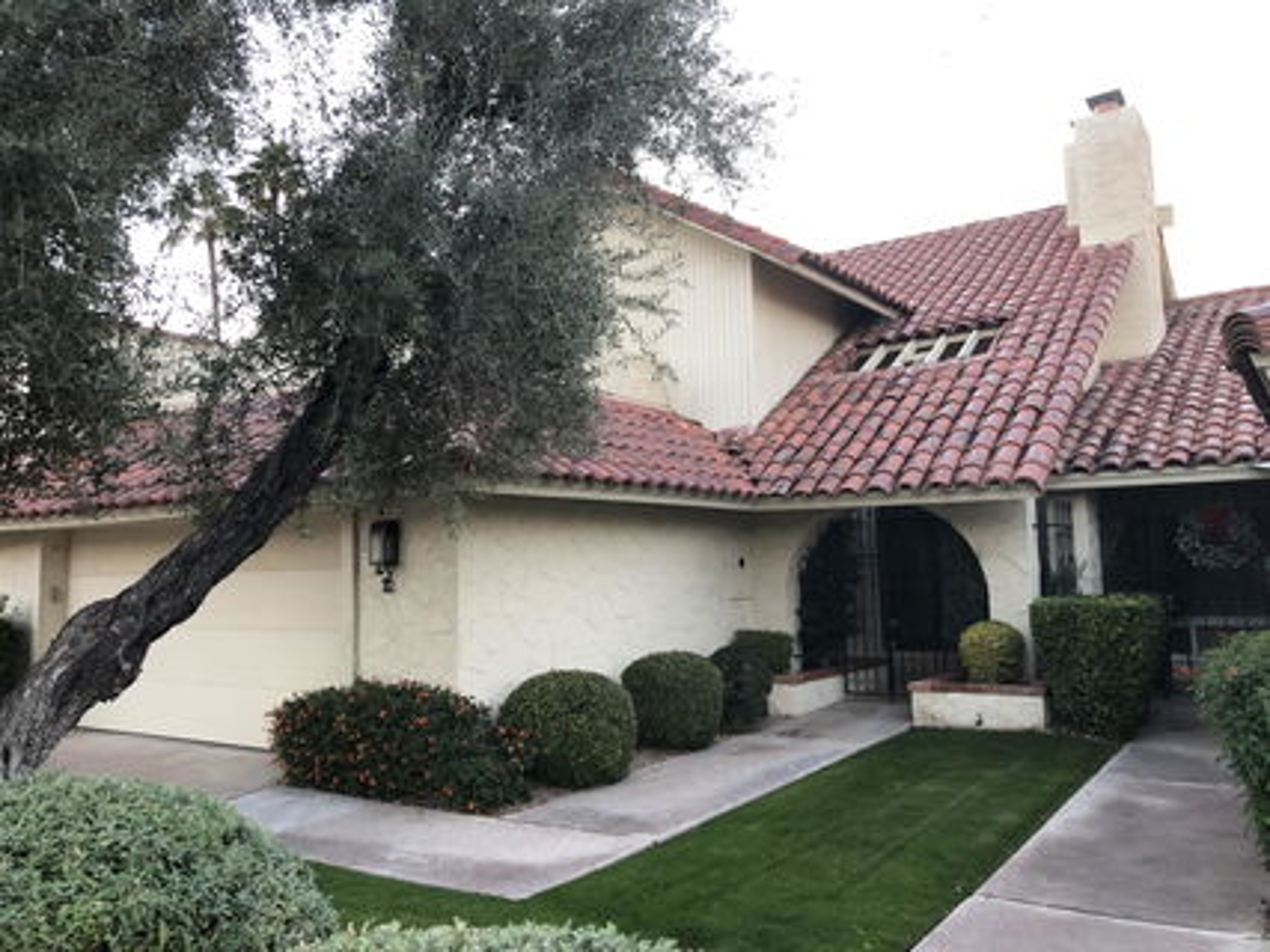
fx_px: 1027
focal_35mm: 28
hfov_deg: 63.5
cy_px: 476
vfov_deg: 49.7
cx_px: 635
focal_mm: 4
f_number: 1.8
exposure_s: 1/30
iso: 40
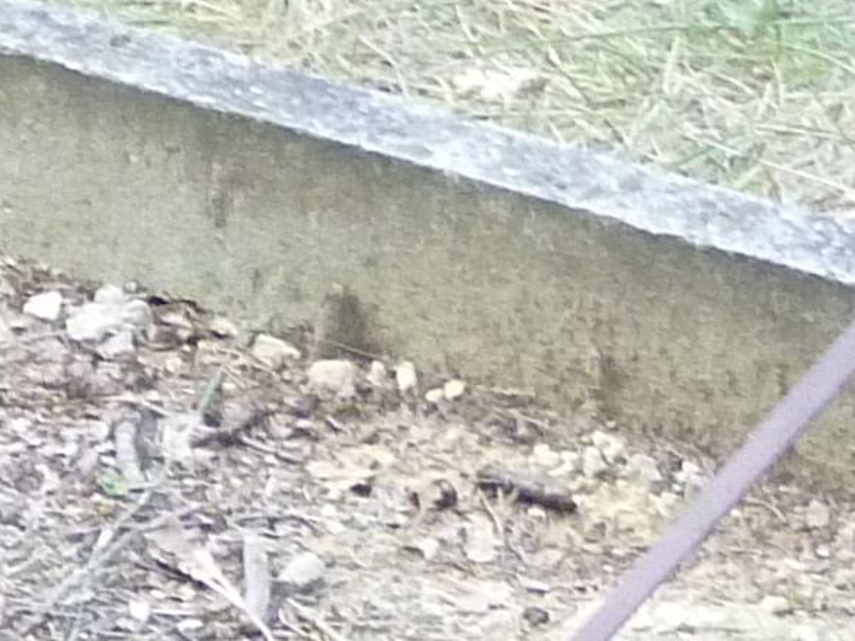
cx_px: -77
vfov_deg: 4.6
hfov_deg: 6.4
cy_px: 2135
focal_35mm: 306
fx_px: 7558
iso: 320
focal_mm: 8
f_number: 3.4
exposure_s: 1/80
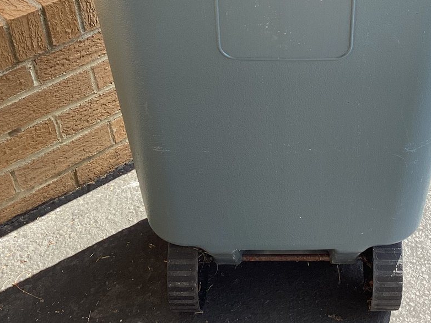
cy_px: 37
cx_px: 314
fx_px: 747
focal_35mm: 60
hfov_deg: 31.7
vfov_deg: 23.8
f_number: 2.4
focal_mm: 3.3
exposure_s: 1/245
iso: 25
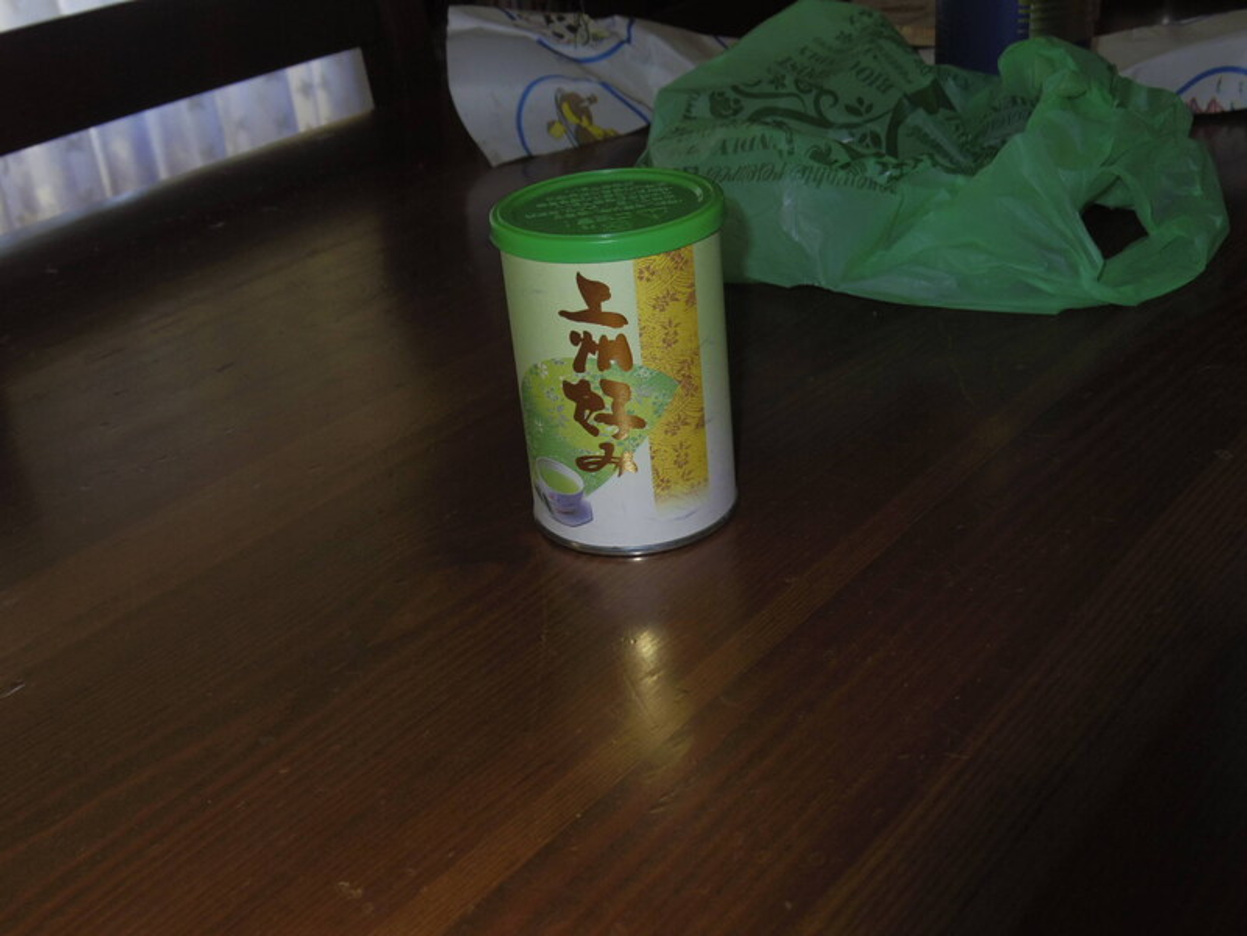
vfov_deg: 35.1
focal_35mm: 41
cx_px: 624
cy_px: 468
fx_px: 1477
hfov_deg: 45.8
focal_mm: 7.5
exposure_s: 1/25
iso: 200
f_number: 3.2
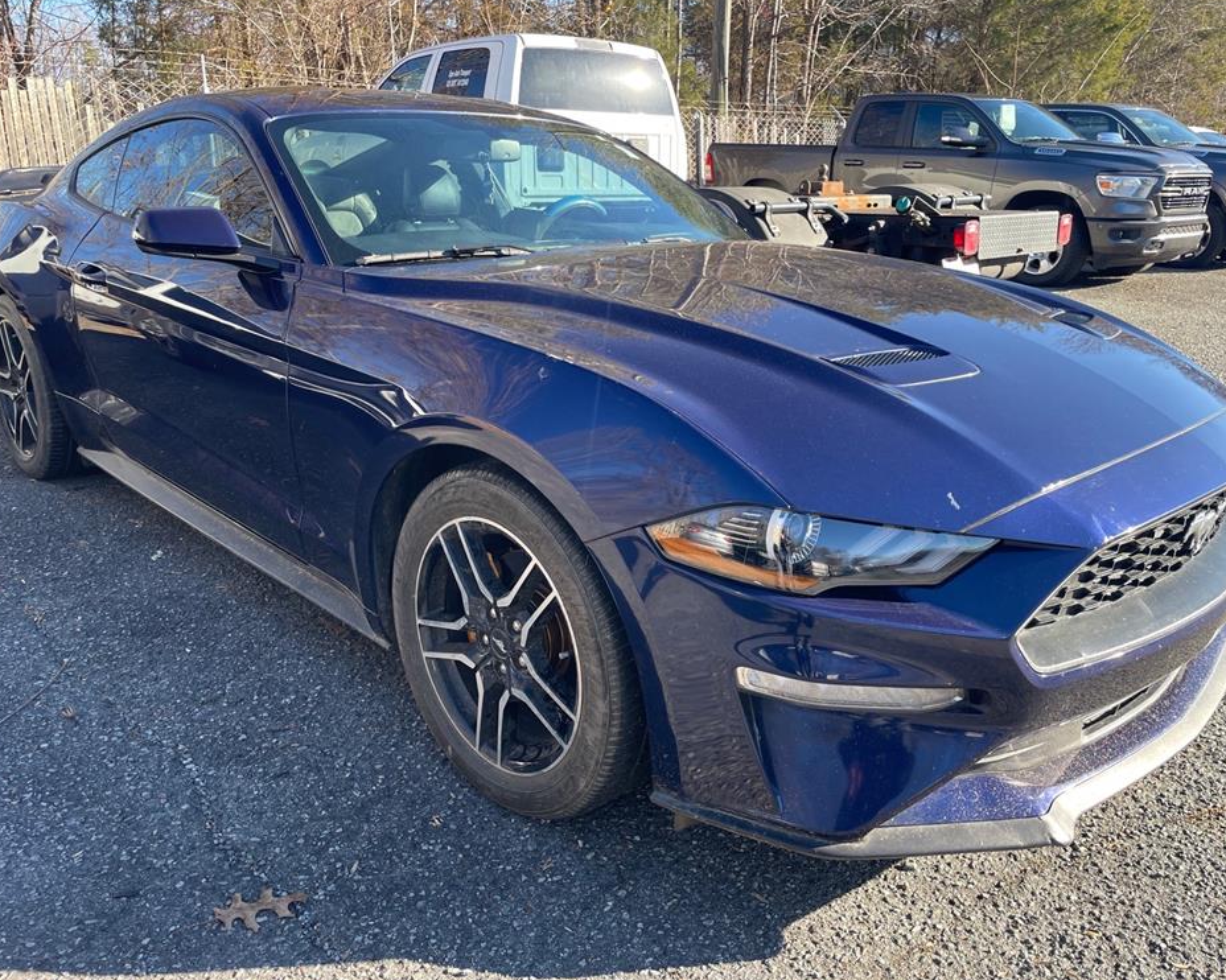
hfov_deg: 62.2
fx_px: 1016
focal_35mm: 28
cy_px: 491
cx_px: 616
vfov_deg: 51.5
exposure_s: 1/396
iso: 32
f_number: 1.6
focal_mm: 4.2
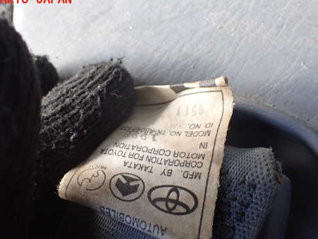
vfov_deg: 38.6
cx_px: 149
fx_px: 340
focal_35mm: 37
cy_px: 138
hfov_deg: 50.1
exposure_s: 1/80
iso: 800
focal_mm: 5.4
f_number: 2.3
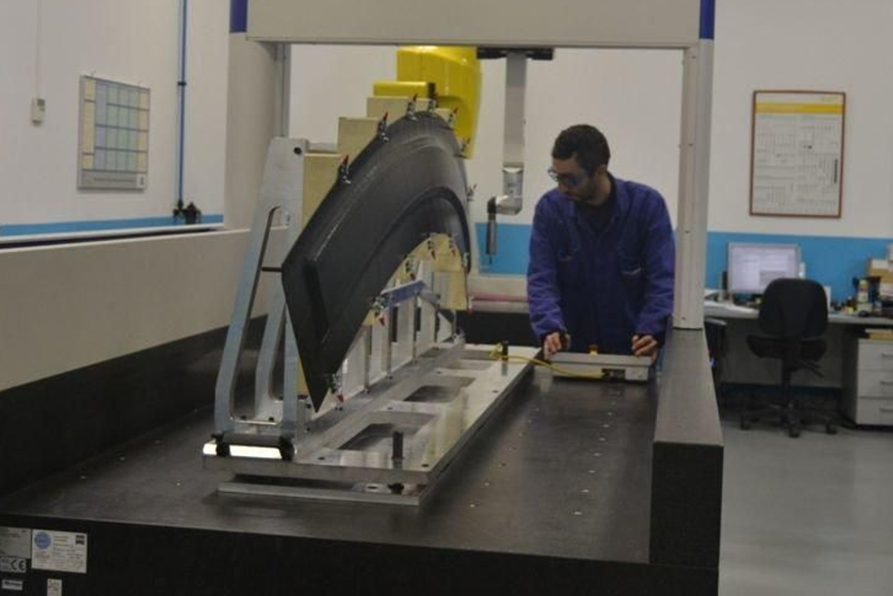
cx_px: 441
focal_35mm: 55
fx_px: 1364
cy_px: 210
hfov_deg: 36.2
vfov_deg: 24.5
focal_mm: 26
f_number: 4
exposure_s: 1/80
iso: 800
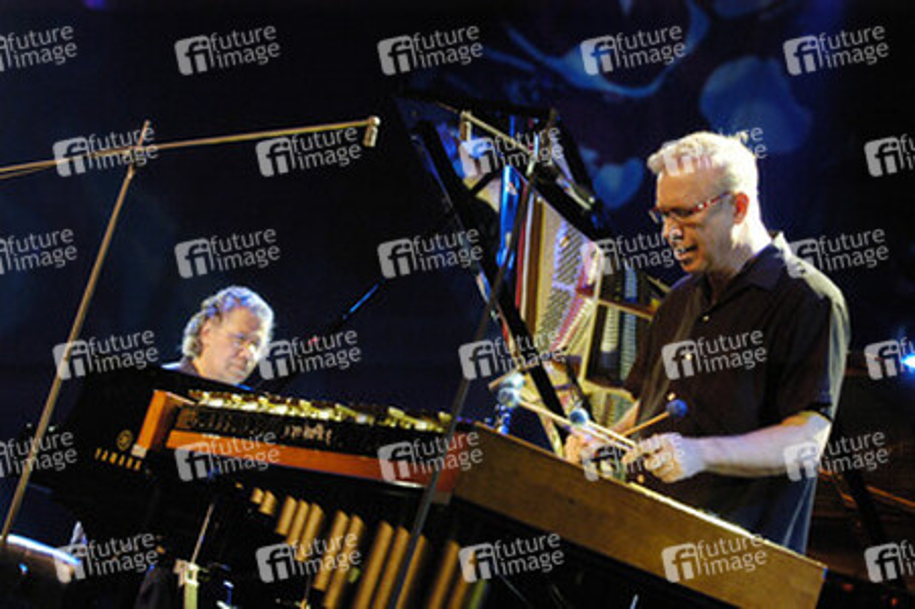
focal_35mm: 120
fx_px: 3048
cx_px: 458
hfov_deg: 17.1
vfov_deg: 11.4
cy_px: 304
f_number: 2.8
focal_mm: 80
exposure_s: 1/90
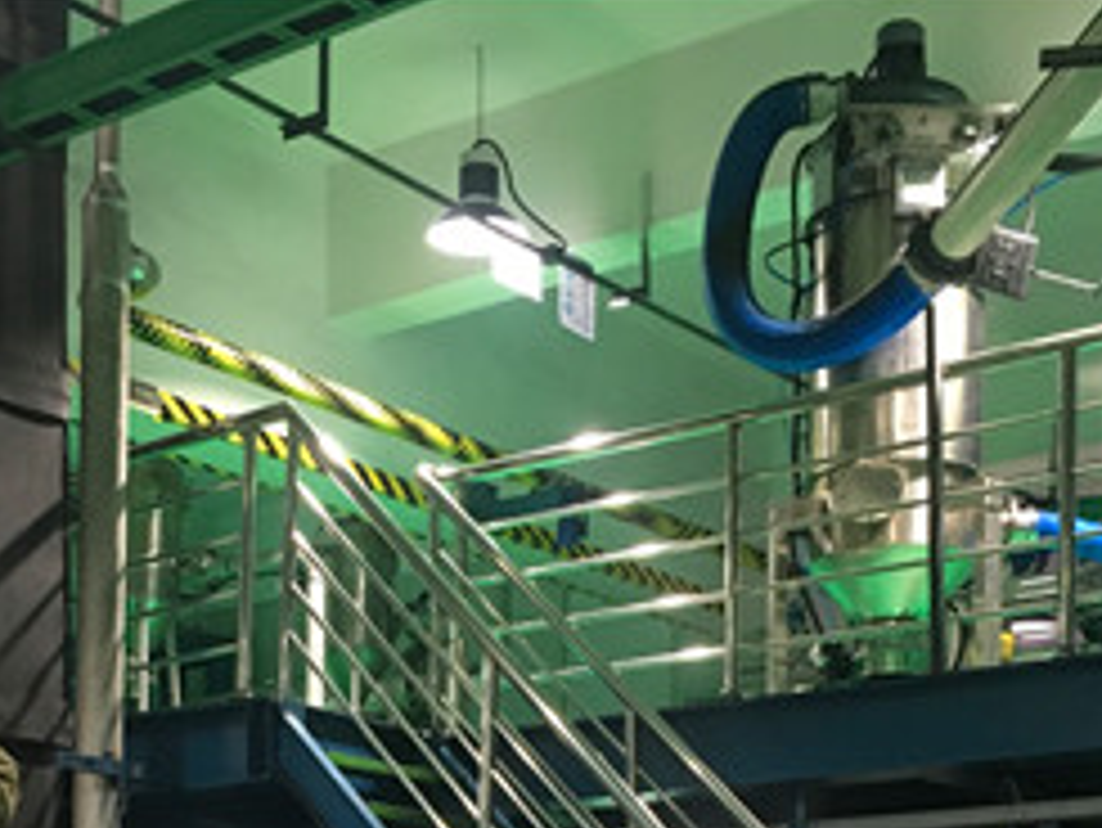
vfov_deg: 19.5
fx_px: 2261
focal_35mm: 71
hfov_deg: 27.2
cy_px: 1004
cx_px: 369
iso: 160
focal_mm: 4.15
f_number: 2.2
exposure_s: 1/33
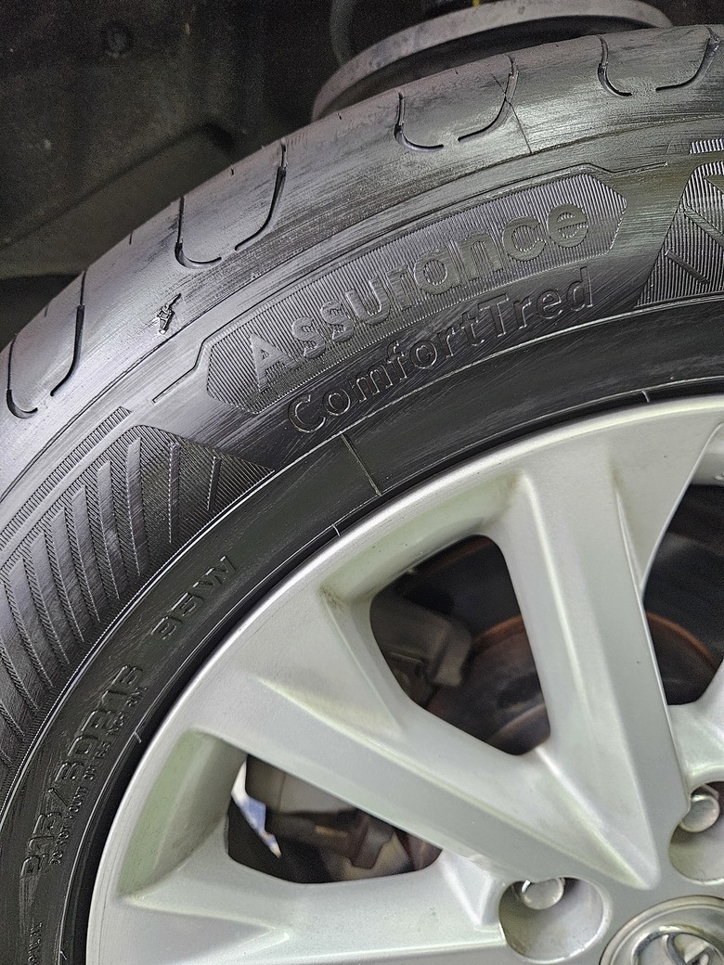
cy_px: 482
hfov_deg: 58.9
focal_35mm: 23
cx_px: 362
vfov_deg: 73.9
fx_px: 641
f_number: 1.8
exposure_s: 1/120
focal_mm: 5.4
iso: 800
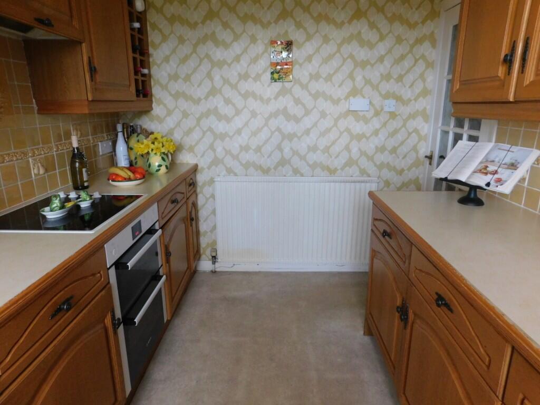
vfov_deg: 58.9
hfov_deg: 73.9
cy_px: 202
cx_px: 270
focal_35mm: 23
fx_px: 359
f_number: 3
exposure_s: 1/20
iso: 400
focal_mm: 4
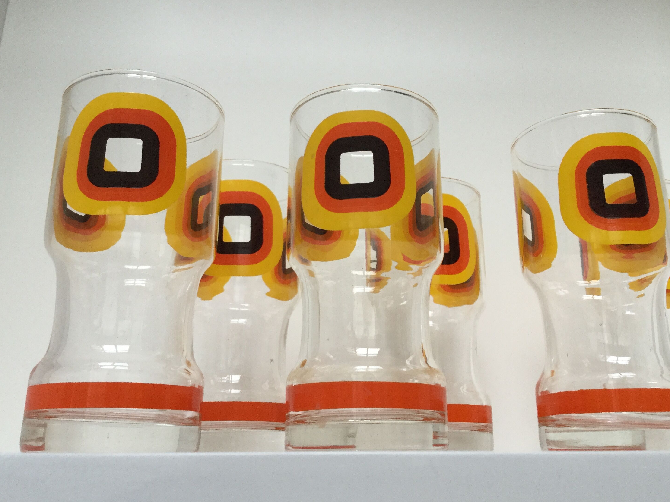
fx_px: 677
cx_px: 361
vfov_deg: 40.7
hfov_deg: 52.6
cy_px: 234
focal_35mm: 35
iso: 100
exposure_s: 1/33
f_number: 2.4
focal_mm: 3.3
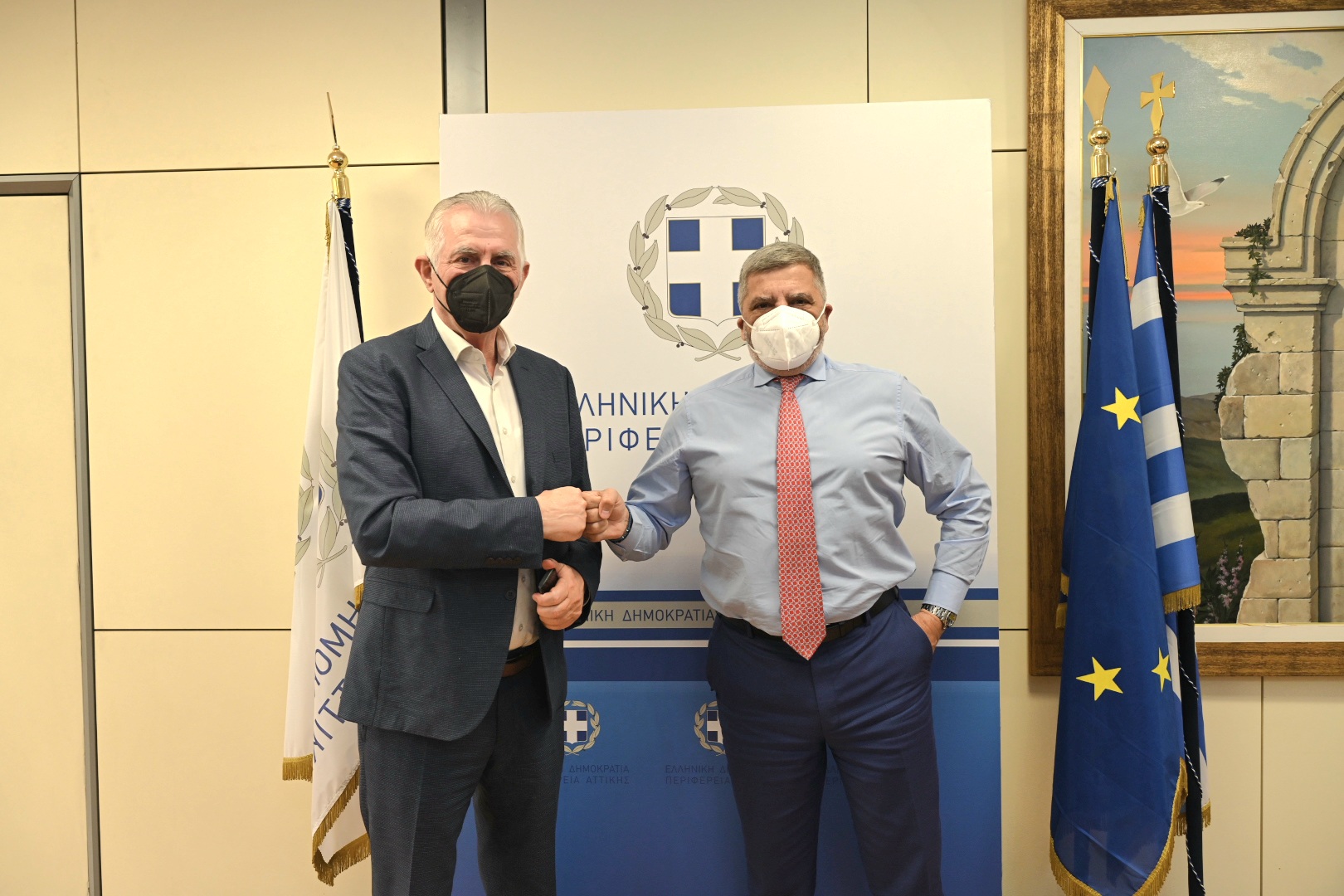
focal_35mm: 28
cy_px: 448
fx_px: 1045
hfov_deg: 65.5
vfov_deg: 46.4
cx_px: 672
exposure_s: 1/100
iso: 640
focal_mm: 28
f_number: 4.5
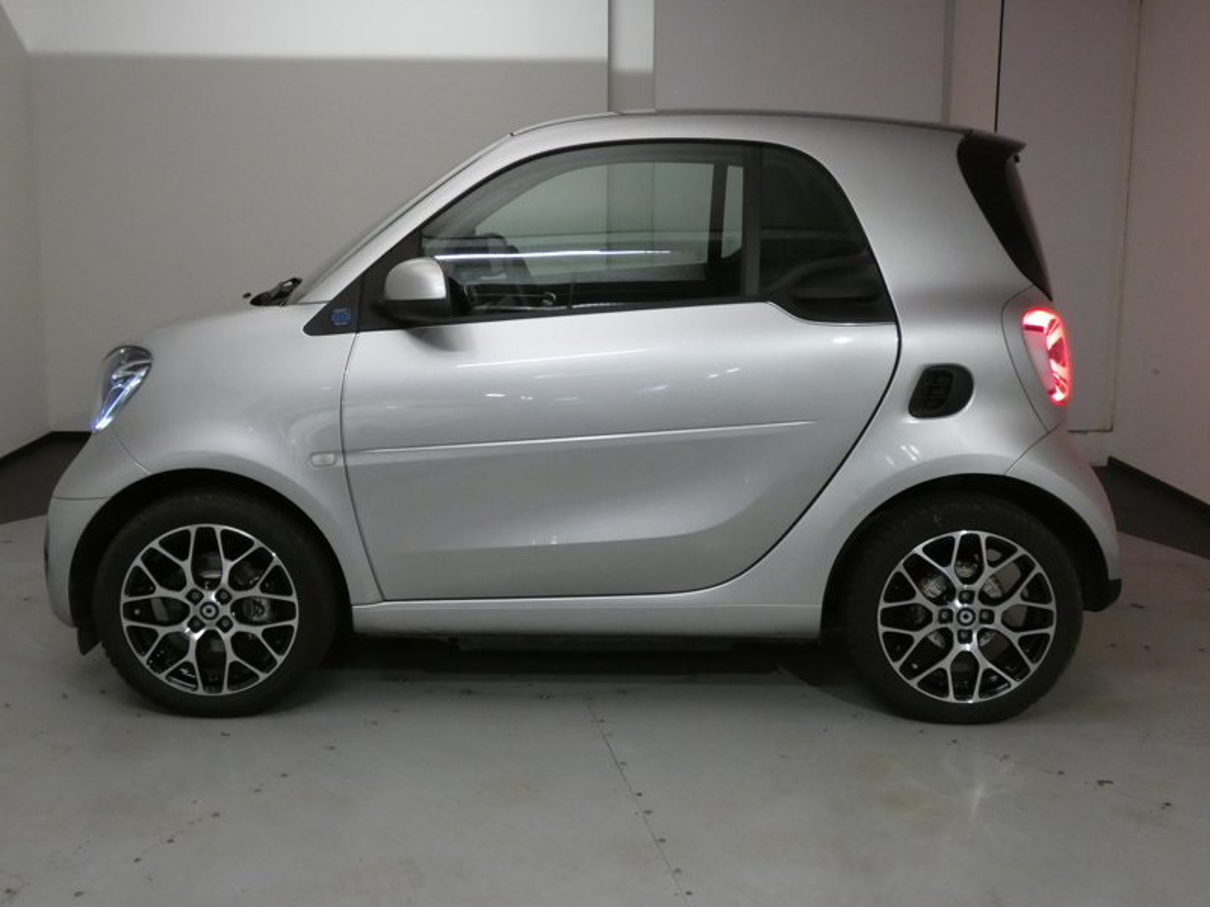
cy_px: 454
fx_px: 1433
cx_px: 605
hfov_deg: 45.8
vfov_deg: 35.1
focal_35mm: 41
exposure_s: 1/80
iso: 640
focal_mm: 7.3
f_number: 3.6
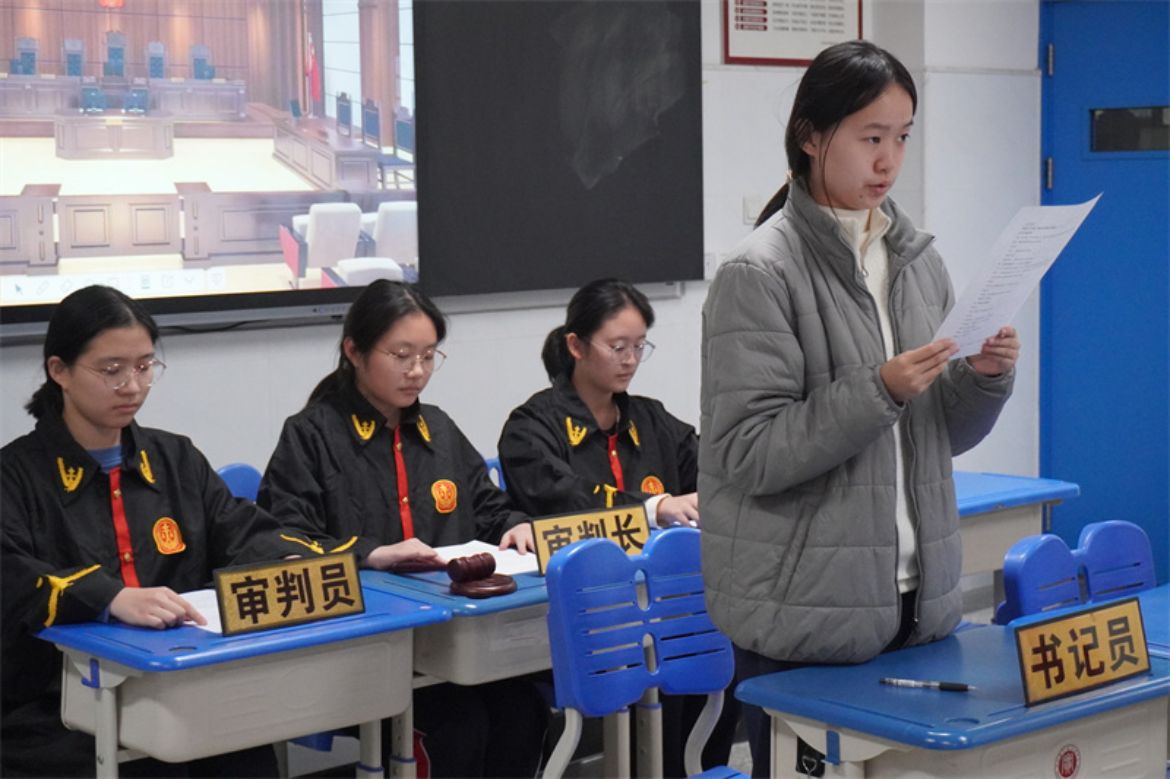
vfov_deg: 21.6
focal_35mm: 63
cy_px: 390
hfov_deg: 31.9
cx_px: 585
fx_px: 2047
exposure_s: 1/160
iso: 5000
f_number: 5.6
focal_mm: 42
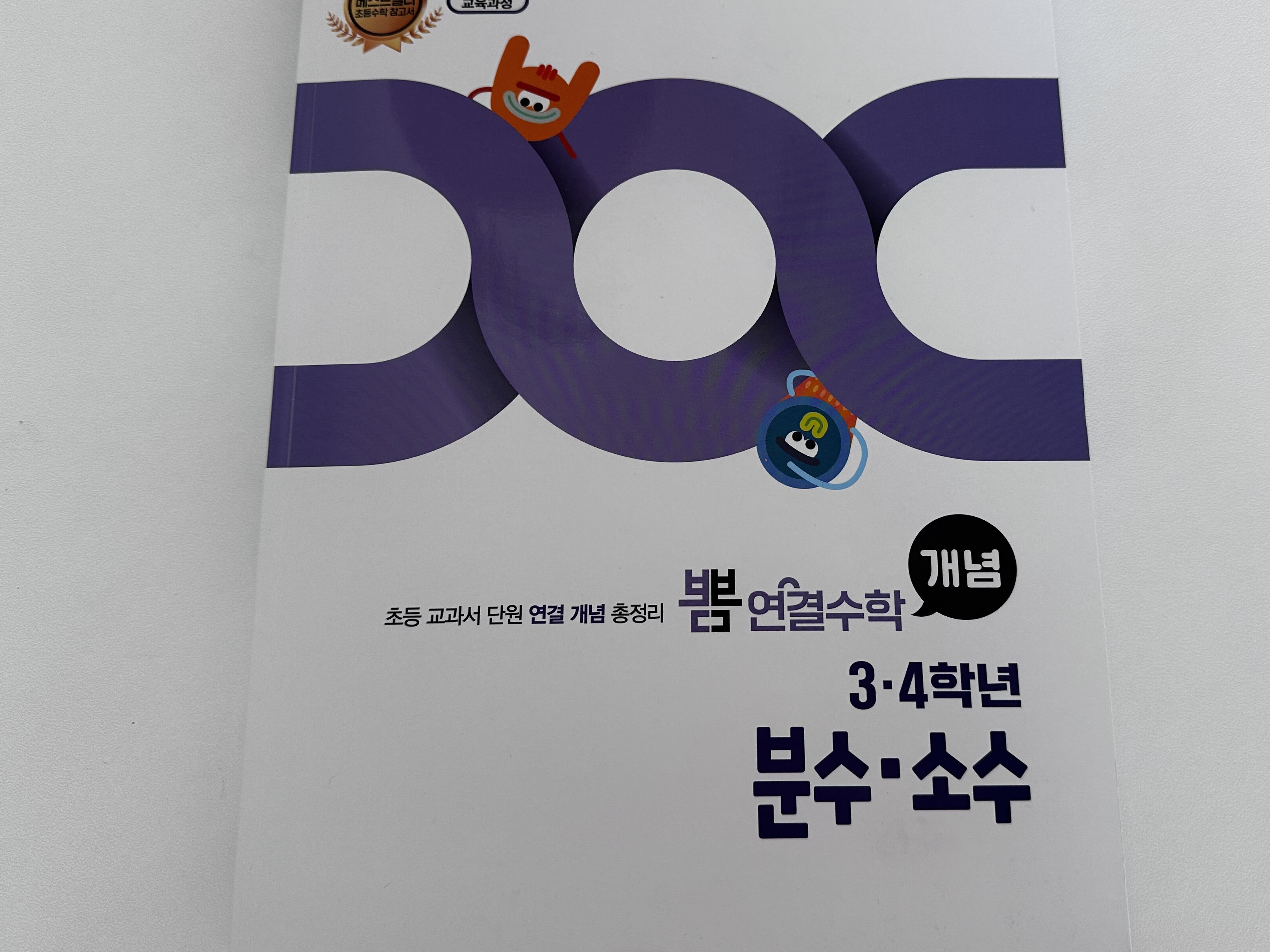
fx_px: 1101
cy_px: 428
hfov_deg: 59.8
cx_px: 711
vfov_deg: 46.7
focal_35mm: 30
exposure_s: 1/121
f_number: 1.78
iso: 100
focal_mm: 6.86
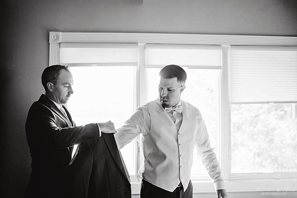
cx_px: 148
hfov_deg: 54.4
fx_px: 289
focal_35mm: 35
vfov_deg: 37.9
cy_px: 99
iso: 800
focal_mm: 35
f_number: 2
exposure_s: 1/200
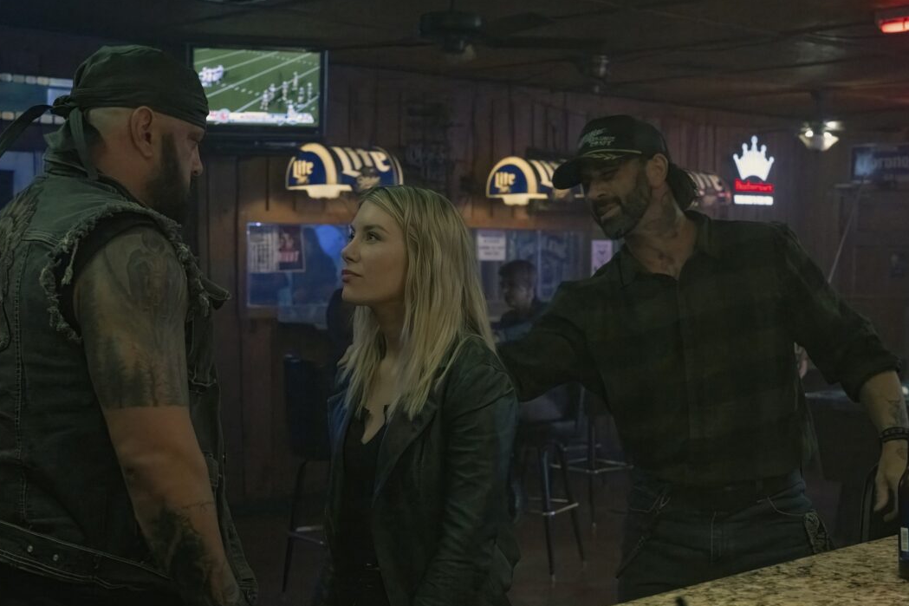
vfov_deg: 22.2
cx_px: 375
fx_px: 1540
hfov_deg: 32.8
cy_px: 351
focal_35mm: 61
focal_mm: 50
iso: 12800
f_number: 6.3
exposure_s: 1/250
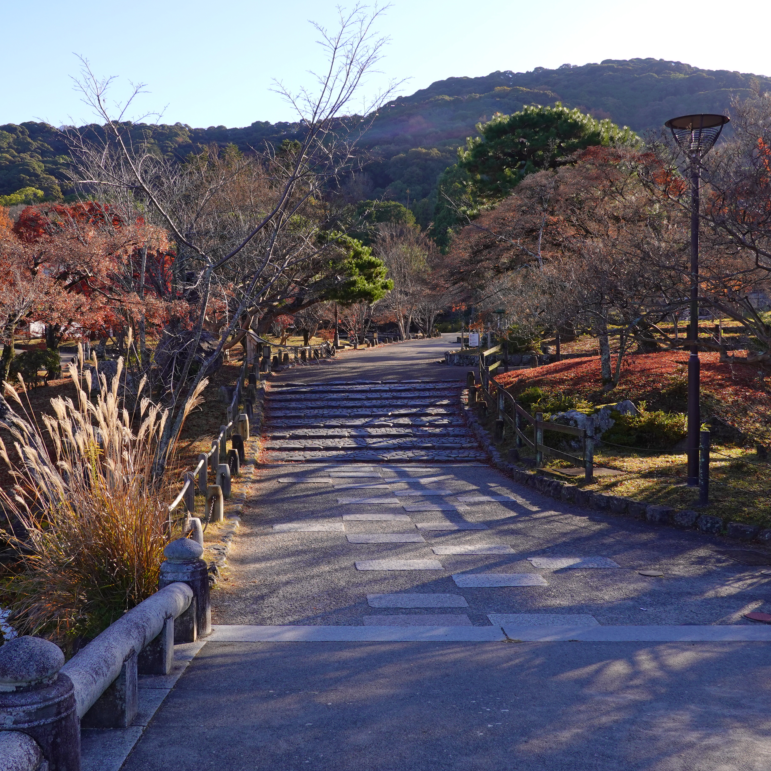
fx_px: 932
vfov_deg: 44.9
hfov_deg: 44.9
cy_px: 386
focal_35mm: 37
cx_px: 349
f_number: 7.1
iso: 100
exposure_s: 1/80
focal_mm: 10.83
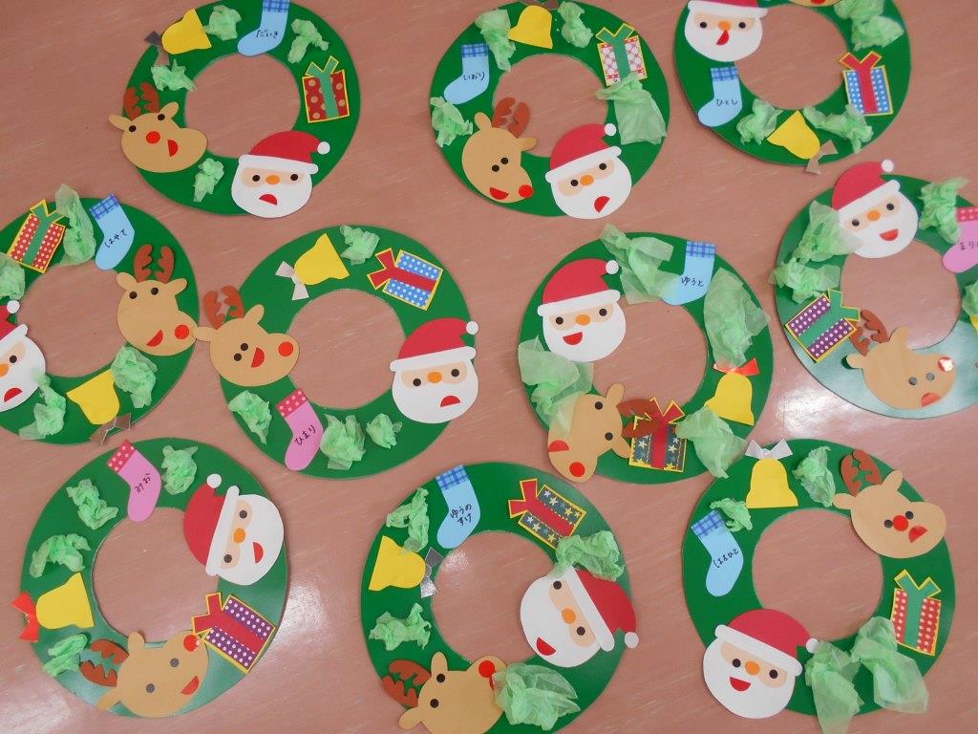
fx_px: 735
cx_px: 489
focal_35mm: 26
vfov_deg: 53.1
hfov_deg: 67.3
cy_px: 367
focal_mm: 4.6
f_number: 3.2
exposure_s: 1/30
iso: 125
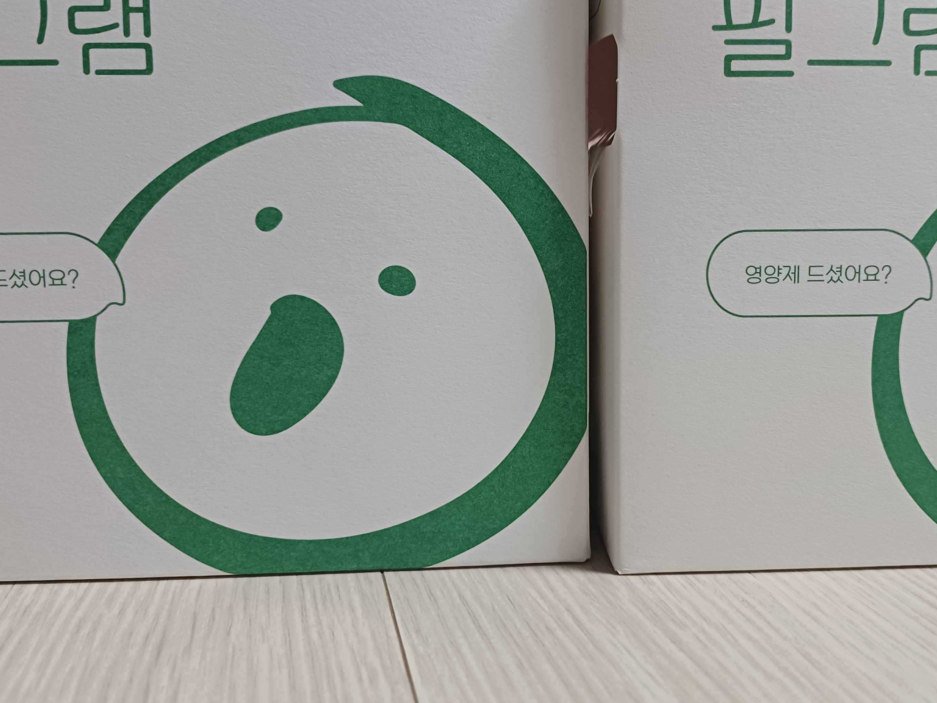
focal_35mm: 34
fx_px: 920
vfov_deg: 41.7
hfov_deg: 53.5
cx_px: 570
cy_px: 307
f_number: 1.8
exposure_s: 1/24
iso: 250
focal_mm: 5.06
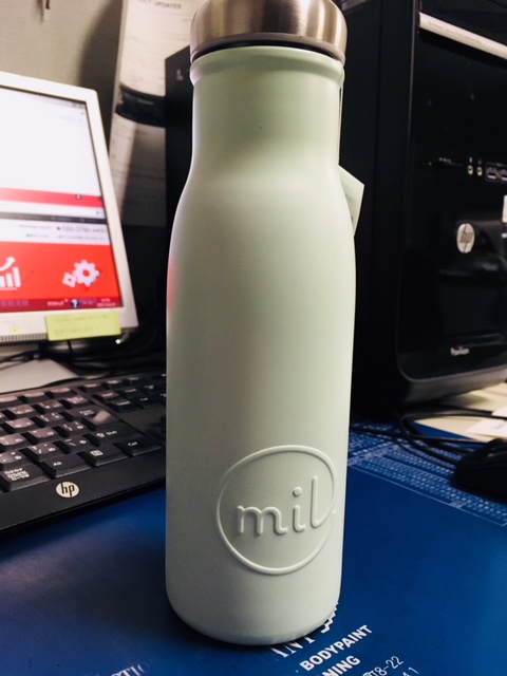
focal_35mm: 29
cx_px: 254
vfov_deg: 61.7
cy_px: 338
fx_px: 566
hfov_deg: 48.2
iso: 125
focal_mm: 4.15
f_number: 2.2
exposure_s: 1/30
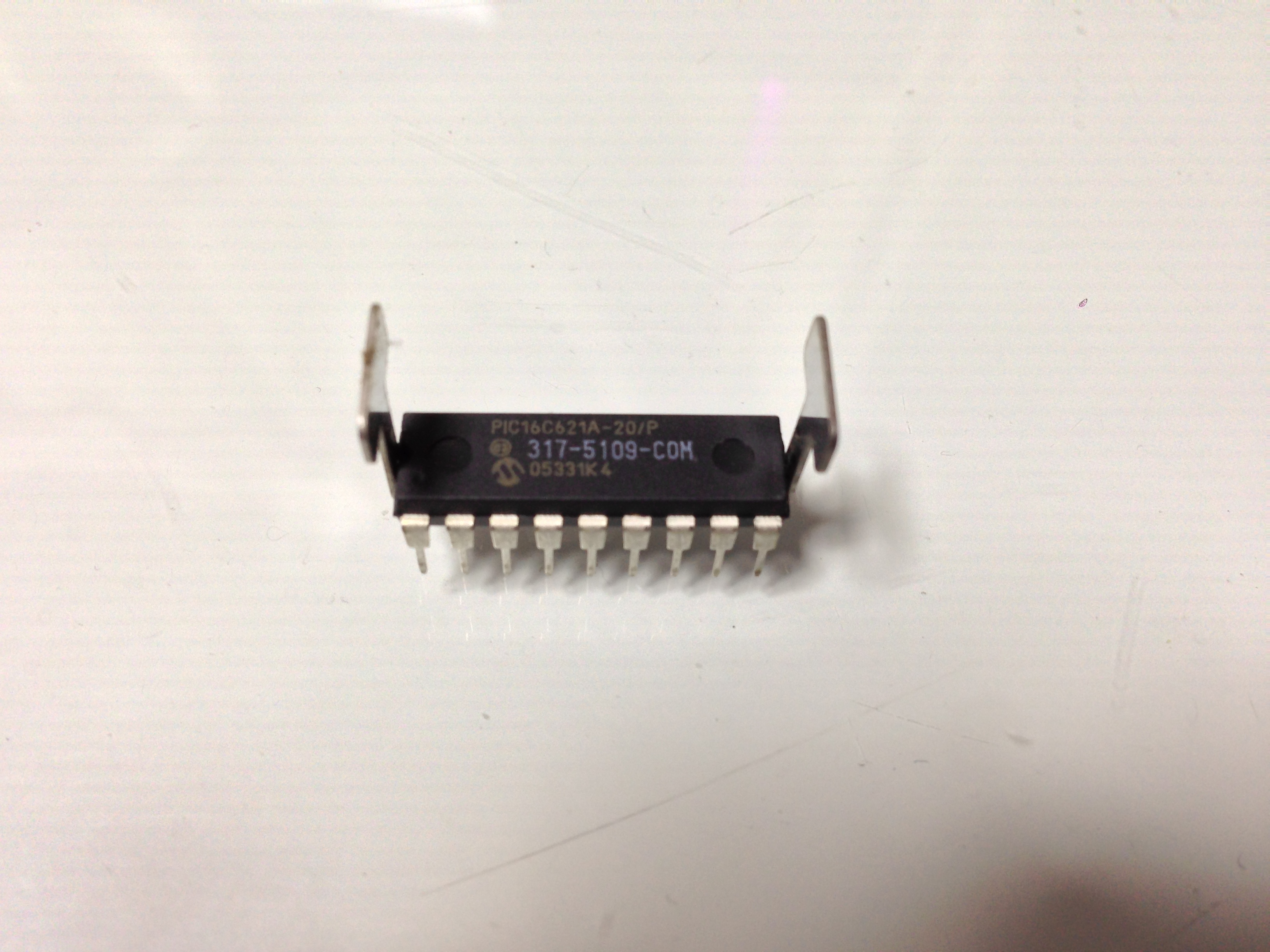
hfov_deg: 55.4
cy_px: 476
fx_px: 1211
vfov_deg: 42.9
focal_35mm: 33
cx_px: 635
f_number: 2.4
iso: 50
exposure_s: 1/24
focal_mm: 4.13
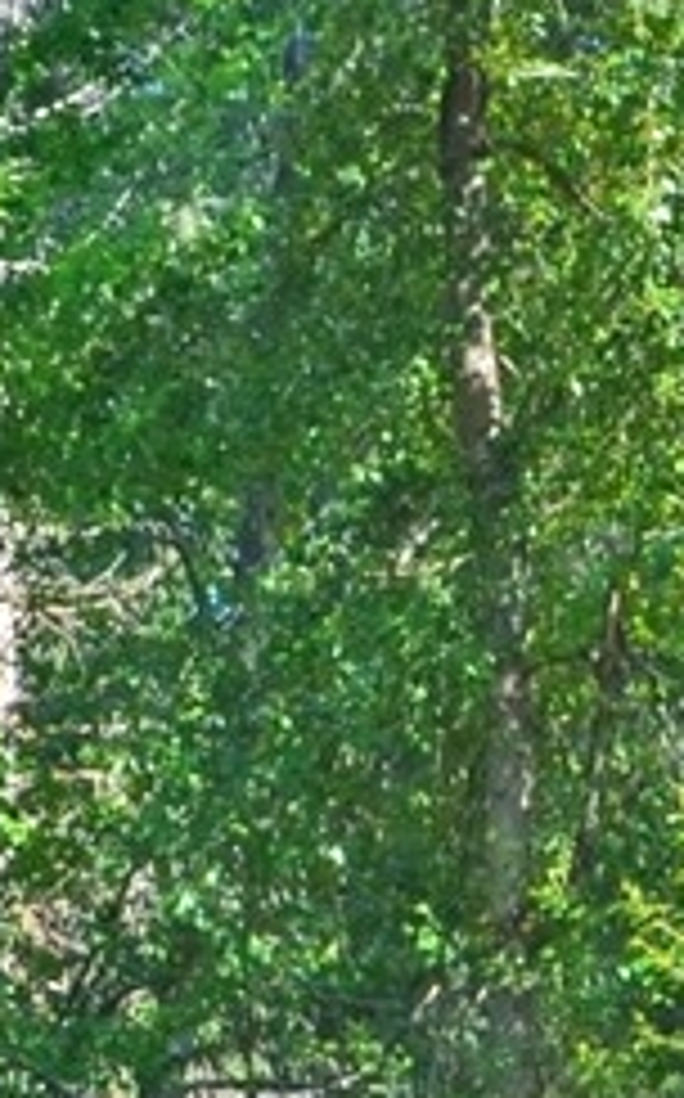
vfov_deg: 9.4
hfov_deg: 5.8
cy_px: 659
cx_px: 873
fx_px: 6683
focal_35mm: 224
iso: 200
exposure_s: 1/80
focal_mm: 21
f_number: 10
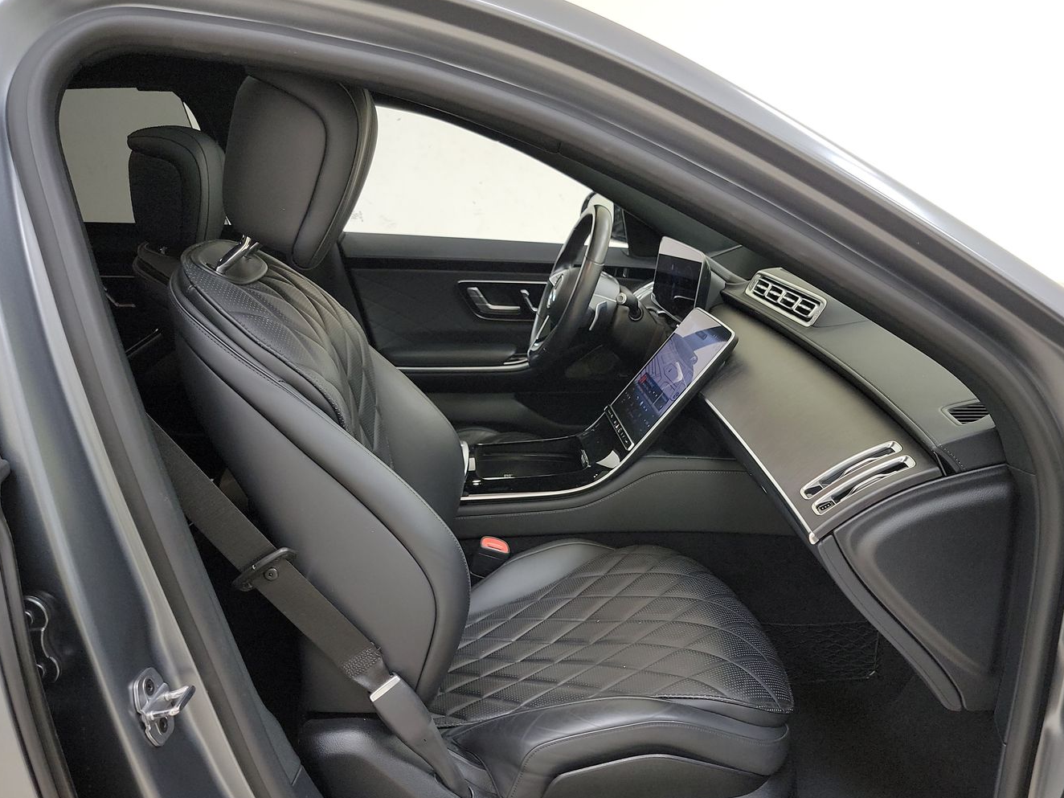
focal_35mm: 29
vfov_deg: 48.0
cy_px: 476
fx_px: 891
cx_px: 556
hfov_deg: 61.6
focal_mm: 6.7
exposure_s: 1/59
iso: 145
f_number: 1.8
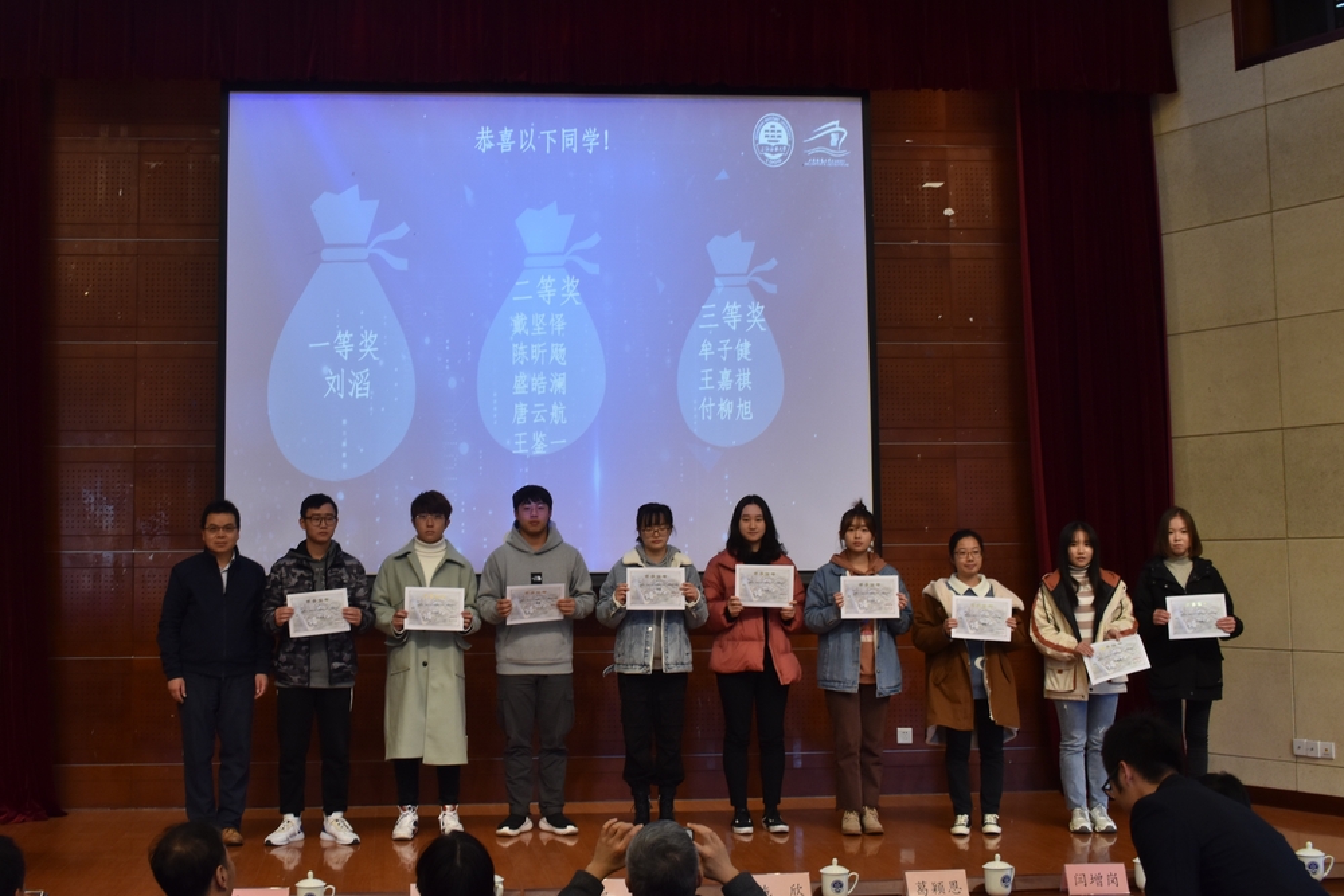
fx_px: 1512
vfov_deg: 33.0
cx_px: 672
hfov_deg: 47.9
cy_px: 448
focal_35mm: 40
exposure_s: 1/30
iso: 640
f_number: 5.6
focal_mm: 27
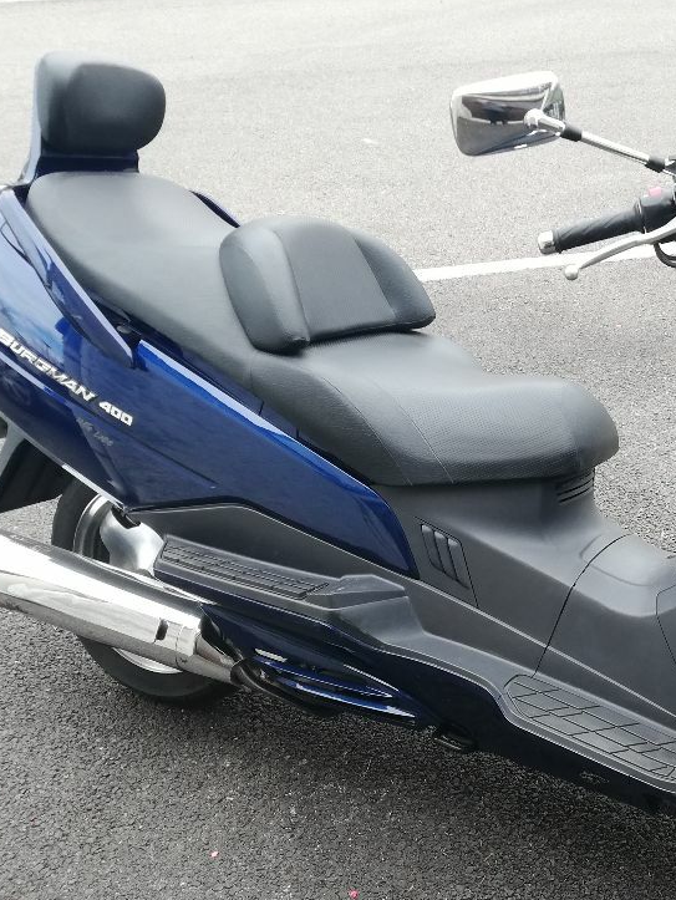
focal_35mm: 46
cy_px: 487
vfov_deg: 41.2
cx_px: 621
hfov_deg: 30.1
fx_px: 1197
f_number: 2.2
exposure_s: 1/100
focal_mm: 3.81
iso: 64
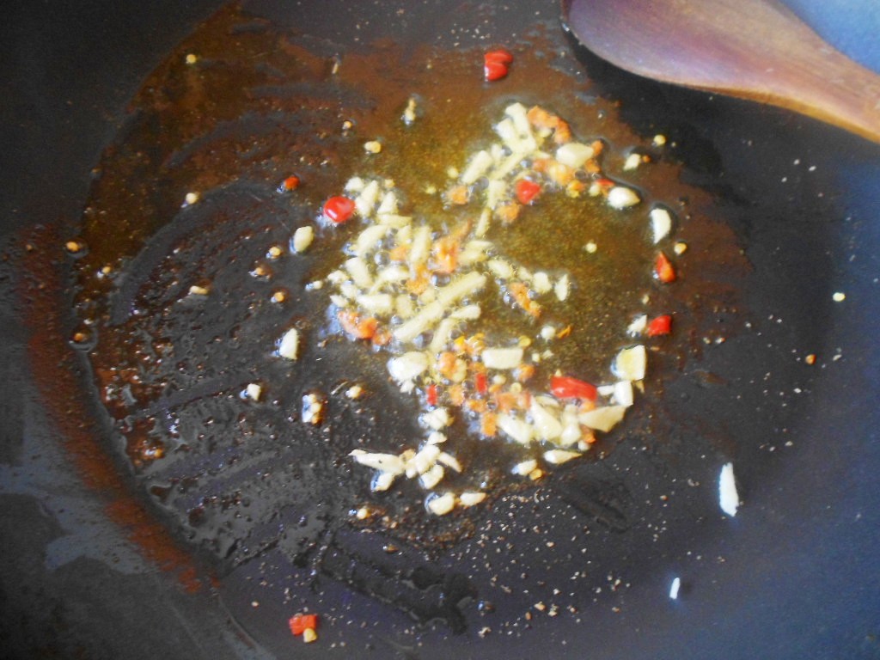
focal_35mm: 26
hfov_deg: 67.3
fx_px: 661
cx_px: 440
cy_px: 330
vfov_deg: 53.1
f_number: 3.2
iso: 320
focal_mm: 4.6
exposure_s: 1/30
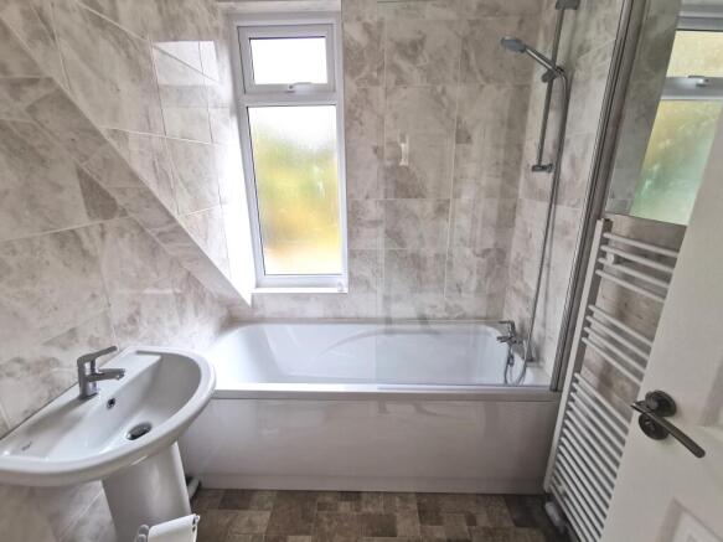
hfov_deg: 94.5
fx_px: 334
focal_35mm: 16
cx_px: 362
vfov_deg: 78.1
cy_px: 271
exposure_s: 1/50
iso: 160
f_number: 2.2
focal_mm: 2.35
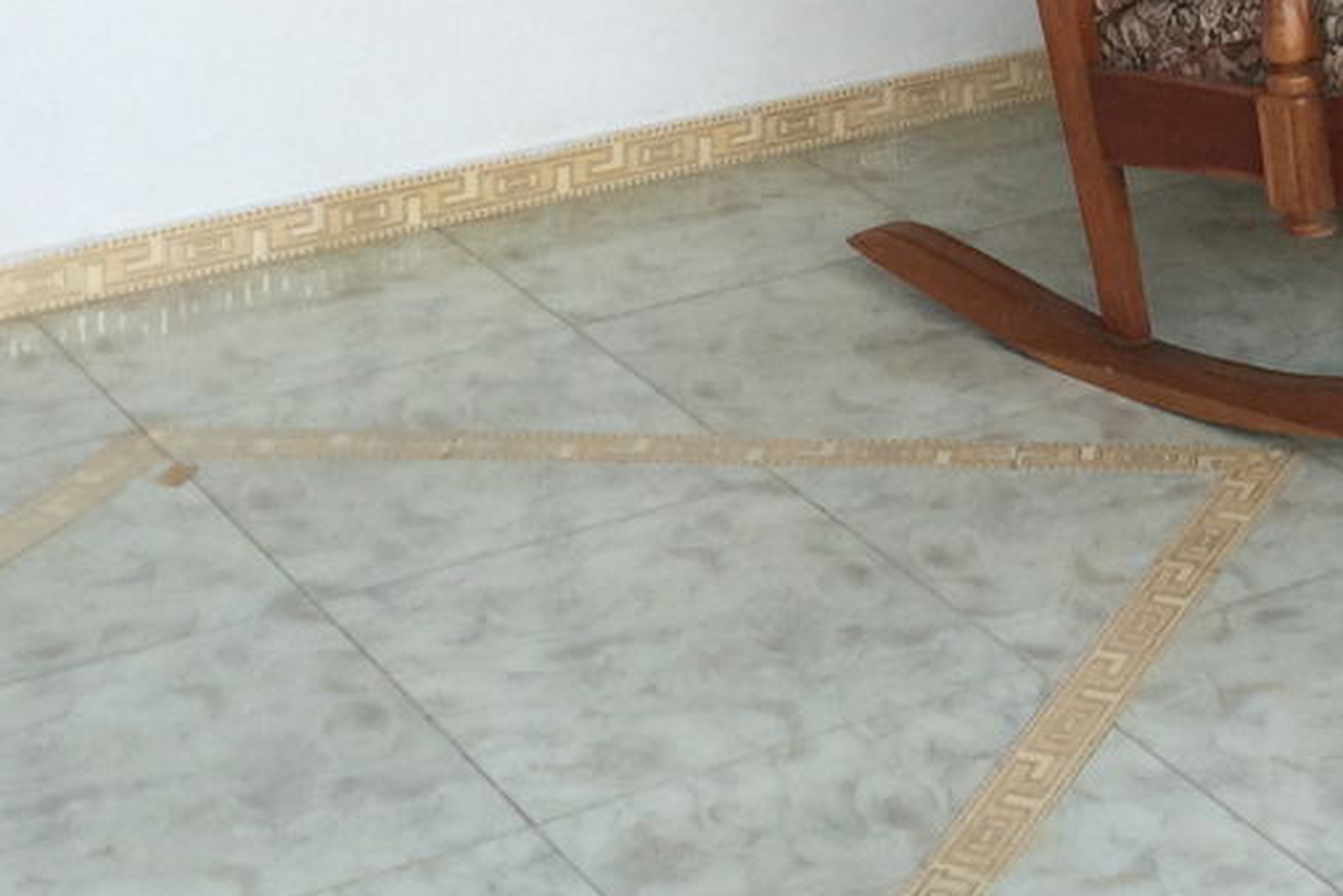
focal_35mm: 95
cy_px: -640
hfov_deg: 21.1
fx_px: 3545
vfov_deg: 13.2
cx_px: 1163
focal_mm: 4.15
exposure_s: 1/30
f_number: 2.2
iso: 32
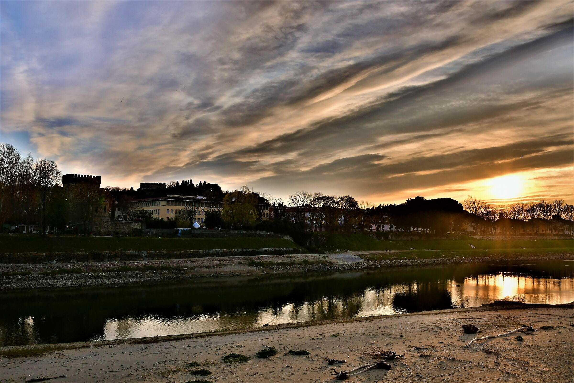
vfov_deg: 43.6
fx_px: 478
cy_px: 192
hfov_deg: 61.9
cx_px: 287
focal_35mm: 30
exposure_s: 1/640
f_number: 7.1
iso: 200
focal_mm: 20
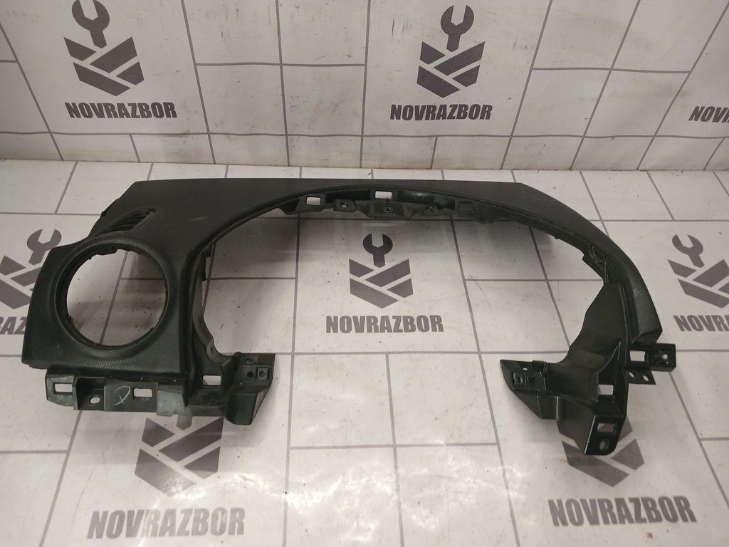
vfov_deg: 51.4
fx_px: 569
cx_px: 364
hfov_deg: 65.3
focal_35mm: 27
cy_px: 274
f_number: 1.8
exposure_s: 1/50
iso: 100
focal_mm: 4
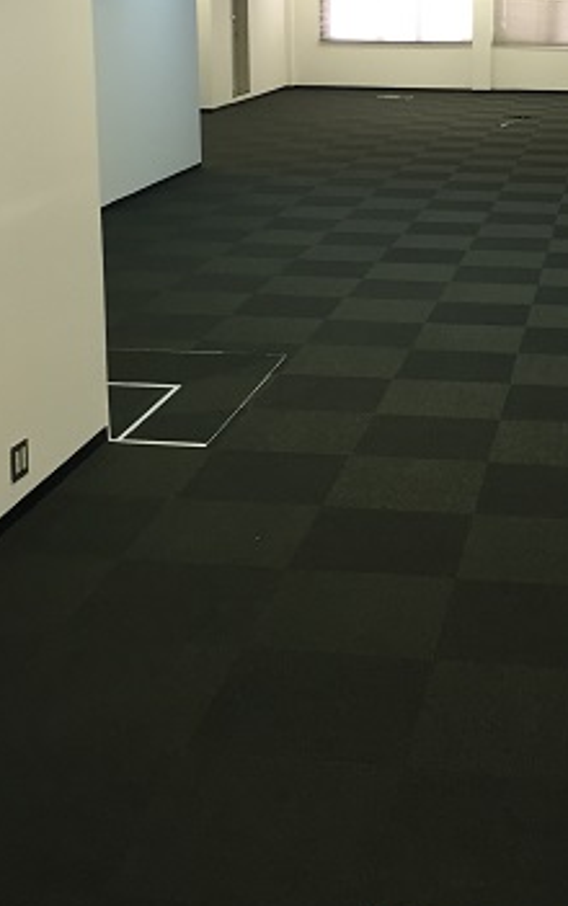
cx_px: 439
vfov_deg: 35.8
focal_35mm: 56
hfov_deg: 22.9
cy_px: 281
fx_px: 1384
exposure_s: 1/30
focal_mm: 4.15
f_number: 2.2
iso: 32
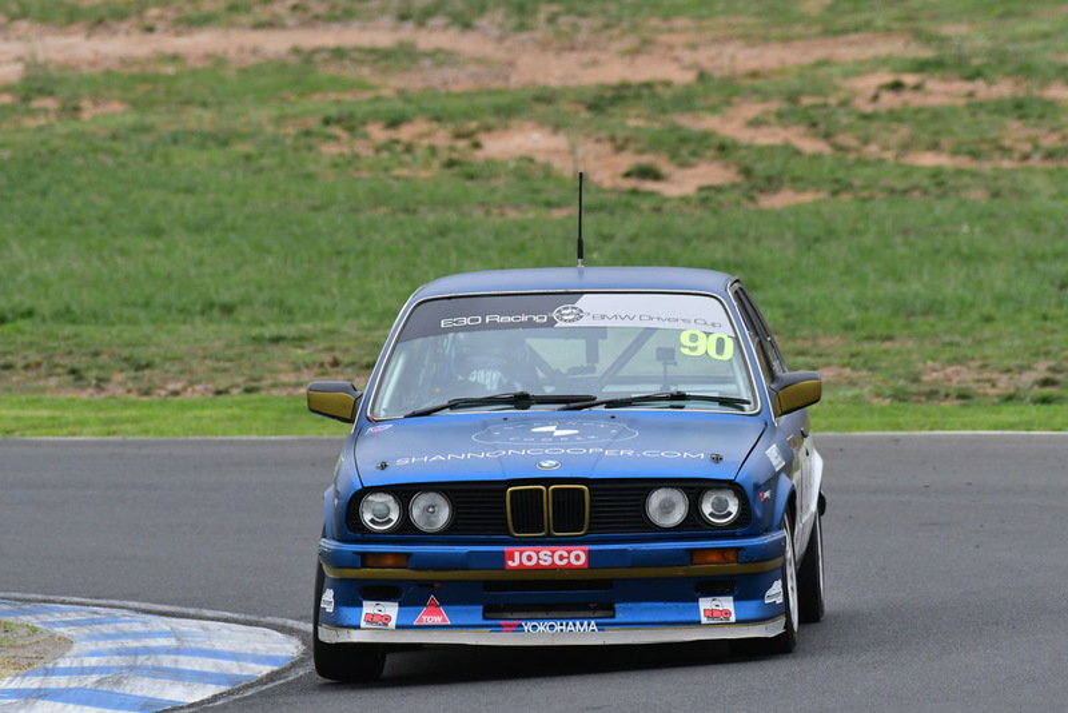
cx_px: 534
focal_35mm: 750
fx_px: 22257
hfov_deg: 2.7
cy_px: 356
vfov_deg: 1.8
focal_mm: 500
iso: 1600
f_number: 10
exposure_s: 1/640
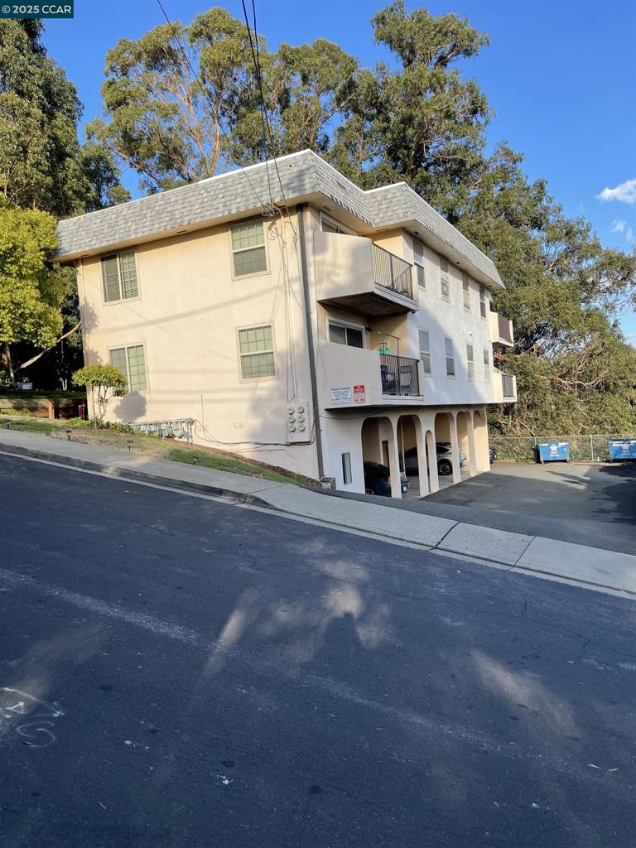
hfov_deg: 53.1
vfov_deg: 67.3
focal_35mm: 26
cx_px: 318
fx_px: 637
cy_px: 424
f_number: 1.6
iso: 32
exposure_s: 1/1770
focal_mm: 4.2
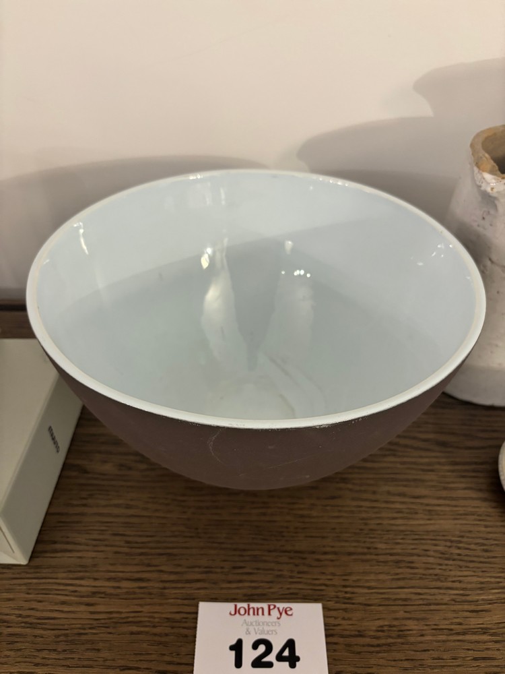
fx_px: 506
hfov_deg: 53.1
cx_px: 252
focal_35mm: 26
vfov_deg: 67.3
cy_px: 337
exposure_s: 1/50
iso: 250
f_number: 1.6
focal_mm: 5.96
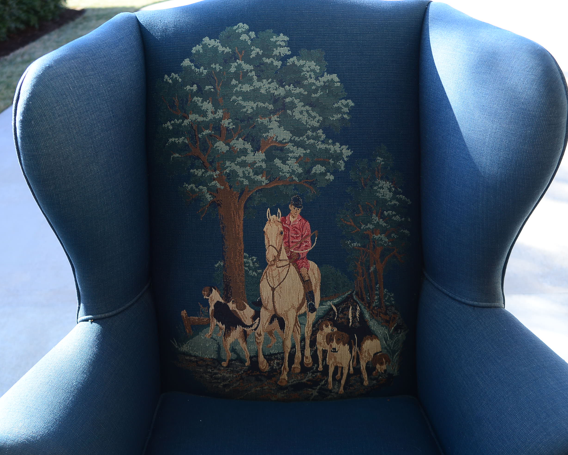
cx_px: 266
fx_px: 656
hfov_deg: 46.8
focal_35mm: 39
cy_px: 229
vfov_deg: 38.2
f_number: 5
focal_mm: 34
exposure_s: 1/200
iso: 250
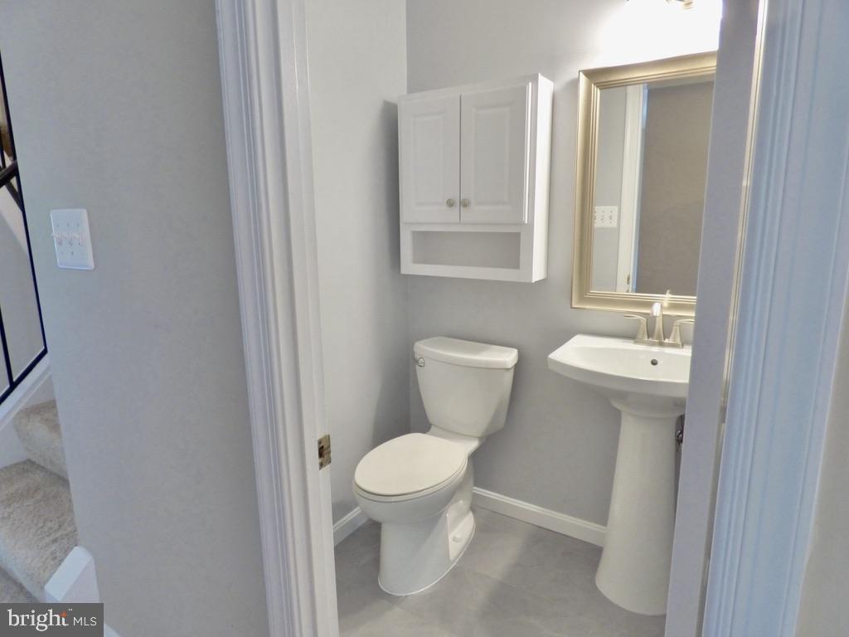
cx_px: 424
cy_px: 318
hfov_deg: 81.7
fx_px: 491
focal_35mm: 20
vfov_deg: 66.0
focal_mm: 3.58
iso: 400
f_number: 2.8
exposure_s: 1/20
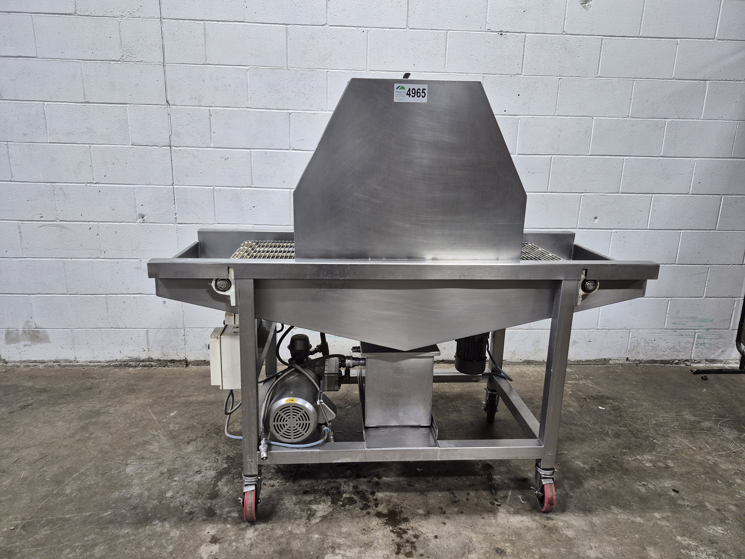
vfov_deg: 58.9
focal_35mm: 23
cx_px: 372
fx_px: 495
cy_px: 280
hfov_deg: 73.9
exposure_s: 1/120
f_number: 1.8
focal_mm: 5.4
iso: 320
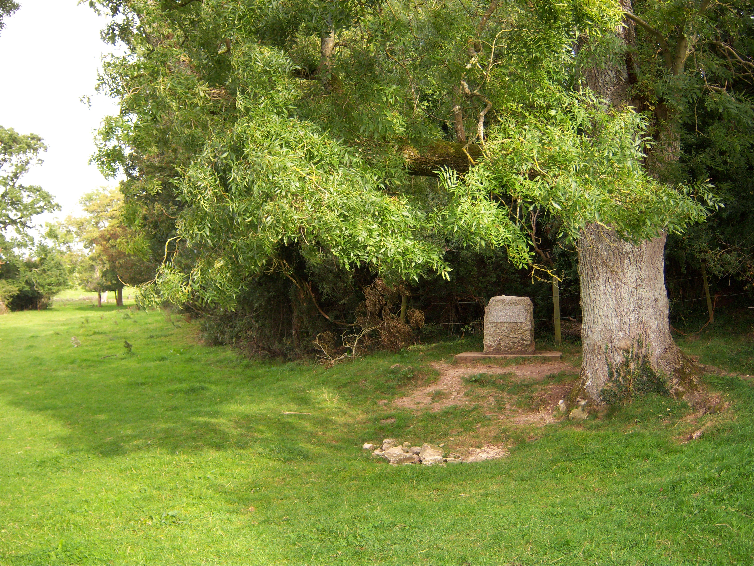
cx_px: 377
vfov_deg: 39.7
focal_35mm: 36
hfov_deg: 51.4
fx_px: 784
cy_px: 283
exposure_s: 1/160
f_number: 2.8
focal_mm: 7.5
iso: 80
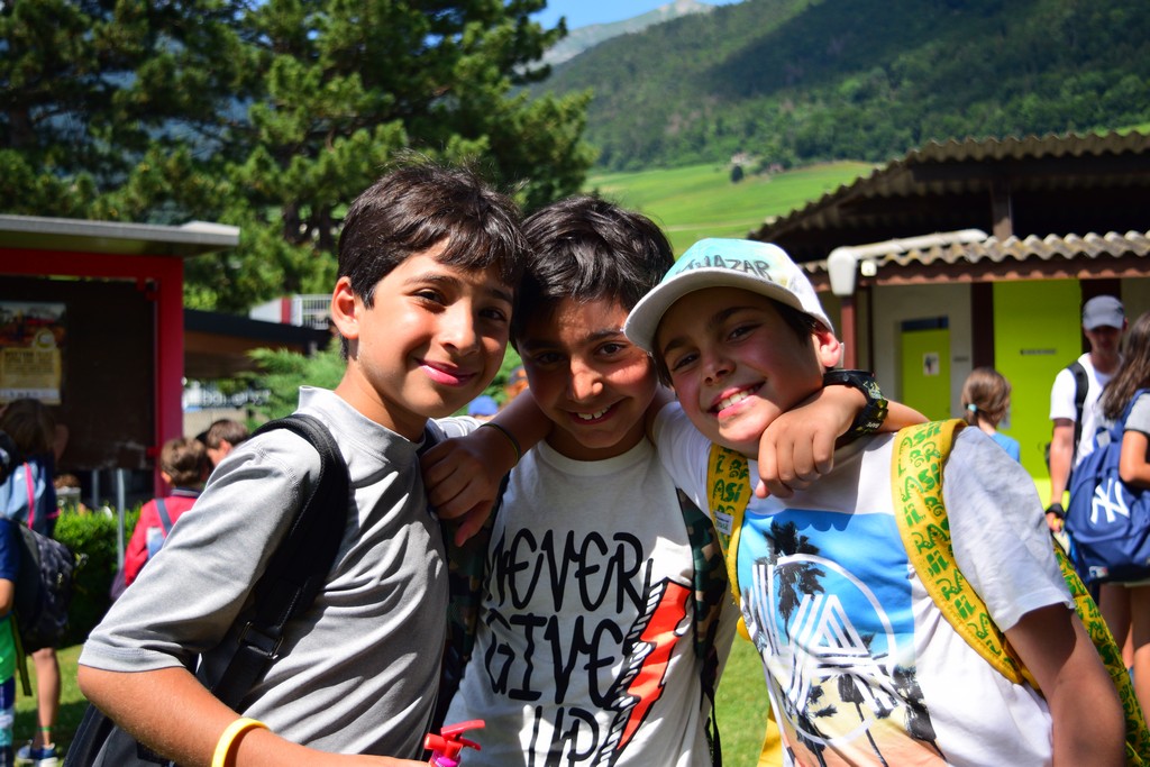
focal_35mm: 45
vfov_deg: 29.9
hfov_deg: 43.6
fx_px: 1438
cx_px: 575
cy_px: 384
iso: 250
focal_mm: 30
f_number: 4.2
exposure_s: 1/1600
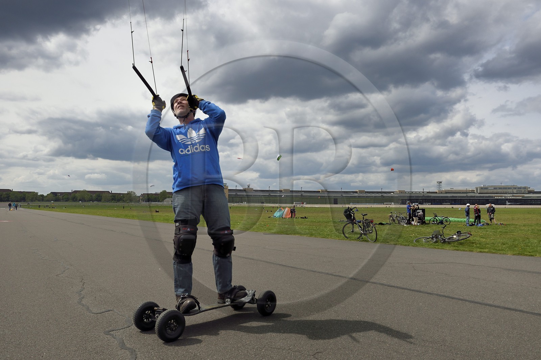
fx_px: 361
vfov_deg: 53.1
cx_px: 270
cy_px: 180
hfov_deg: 73.8
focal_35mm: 24
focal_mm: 24
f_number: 13
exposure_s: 1/800
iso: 800
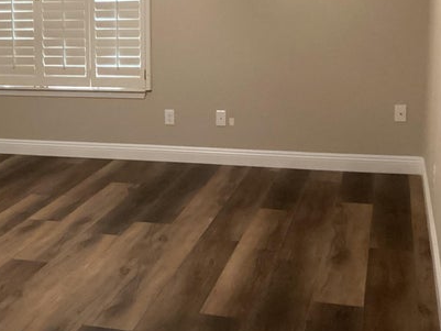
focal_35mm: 66
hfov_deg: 28.4
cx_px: 52
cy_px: 118
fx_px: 841
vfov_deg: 22.2
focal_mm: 3.3
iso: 400
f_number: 2.4
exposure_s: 1/30
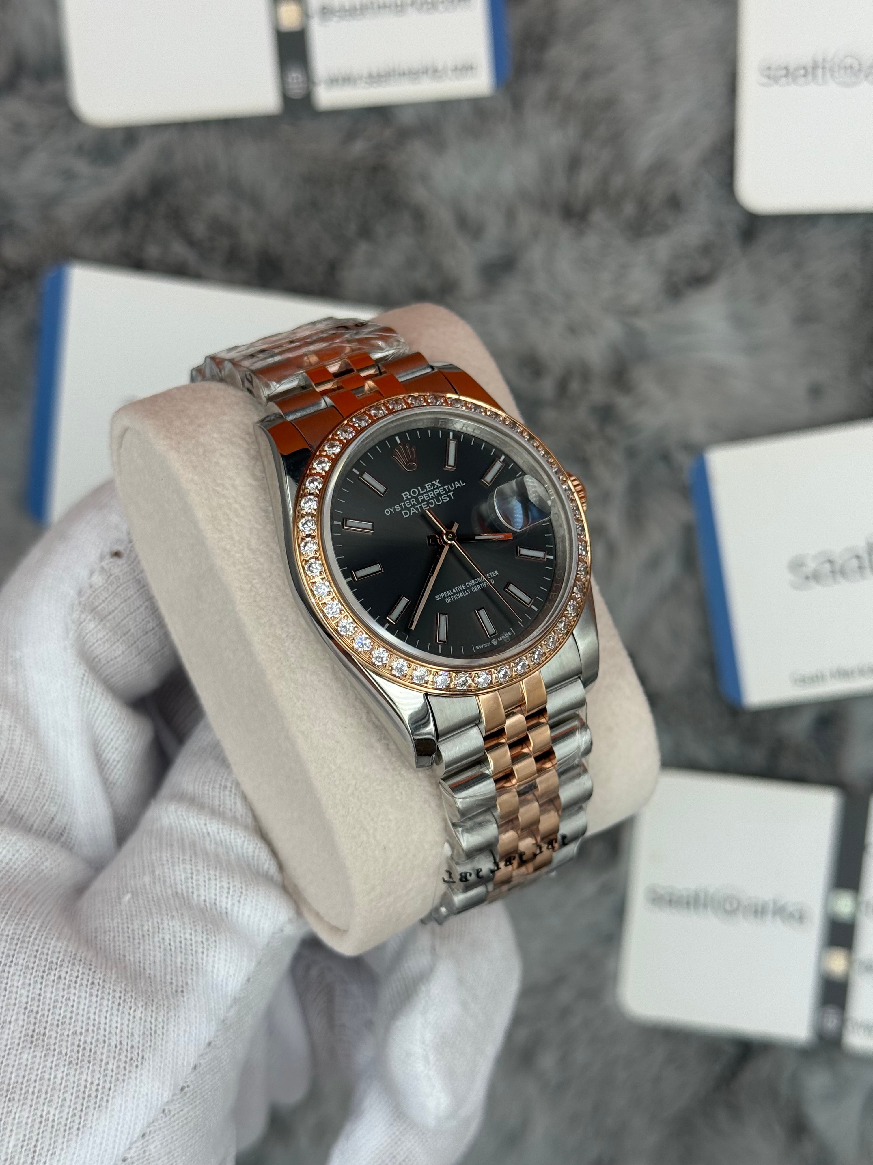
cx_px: 436
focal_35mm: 48
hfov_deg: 30.3
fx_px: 1614
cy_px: 582
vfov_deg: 39.7
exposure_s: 1/906
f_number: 1.78
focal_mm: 6.76
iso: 64
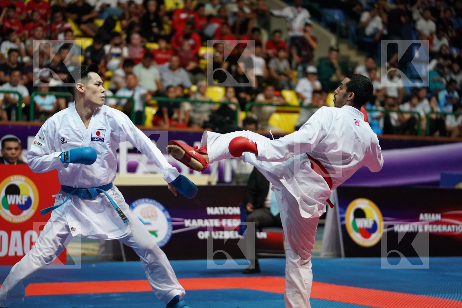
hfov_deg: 17.2
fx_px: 1527
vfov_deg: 11.5
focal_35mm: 119
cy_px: 154
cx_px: 231
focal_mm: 119
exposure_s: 1/1000
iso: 5000
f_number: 2.8
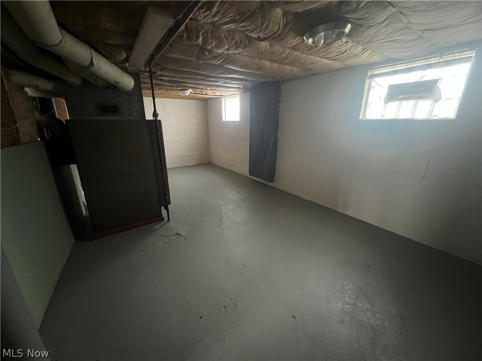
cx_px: 241
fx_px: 181
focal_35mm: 13
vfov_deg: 89.9
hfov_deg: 106.2
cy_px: 180
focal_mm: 1.57
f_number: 1.8
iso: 1000
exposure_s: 1/49
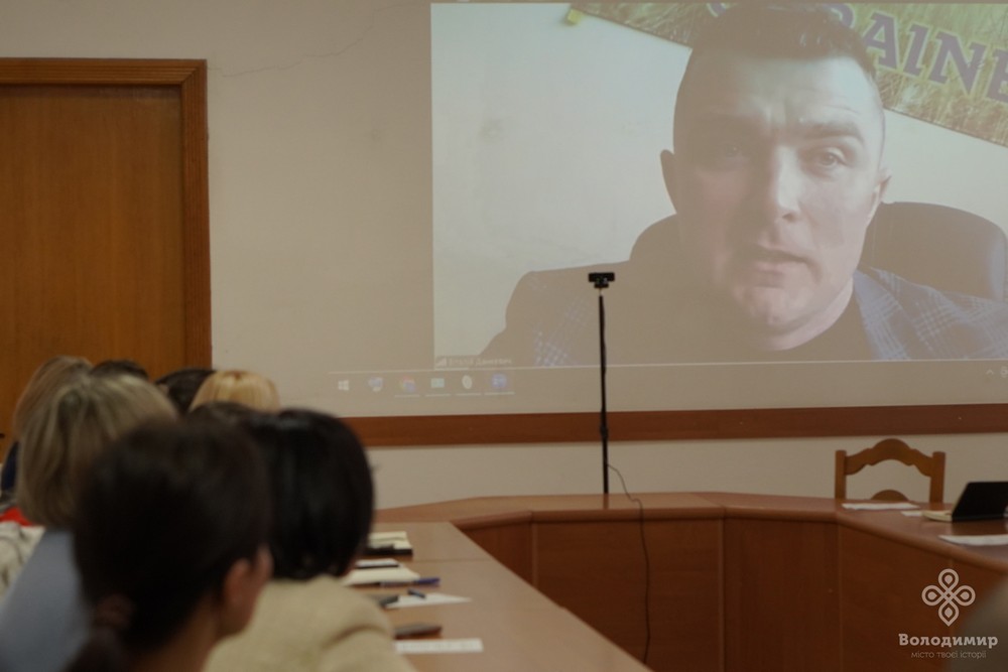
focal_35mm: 75
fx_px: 2100
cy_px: 336
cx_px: 504
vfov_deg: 18.2
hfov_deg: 27.0
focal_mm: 50
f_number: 4
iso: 800
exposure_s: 1/160
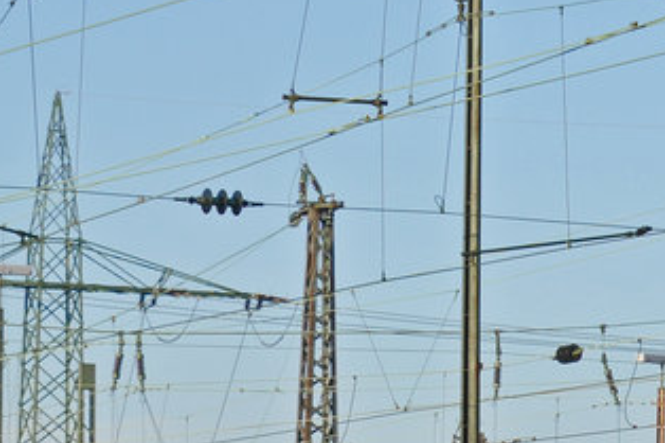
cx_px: 1146
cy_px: 612
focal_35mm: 401
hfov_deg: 5.1
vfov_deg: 3.4
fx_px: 7403
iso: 250
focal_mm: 70
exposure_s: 1/1000
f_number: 6.3
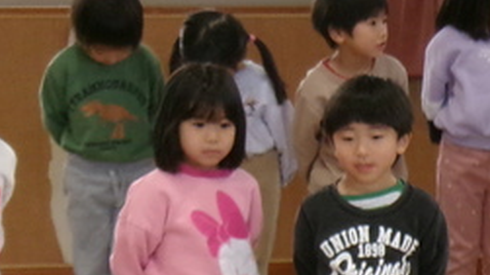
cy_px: 183
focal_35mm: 230
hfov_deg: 9.1
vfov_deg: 5.3
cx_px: 754
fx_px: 2987
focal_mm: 9.5
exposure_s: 1/34
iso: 252
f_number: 4.9
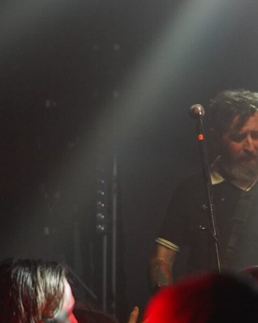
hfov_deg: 5.0
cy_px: 130
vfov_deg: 6.5
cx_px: 669
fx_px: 2827
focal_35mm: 296
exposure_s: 1/160
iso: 2500
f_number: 2.8
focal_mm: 73
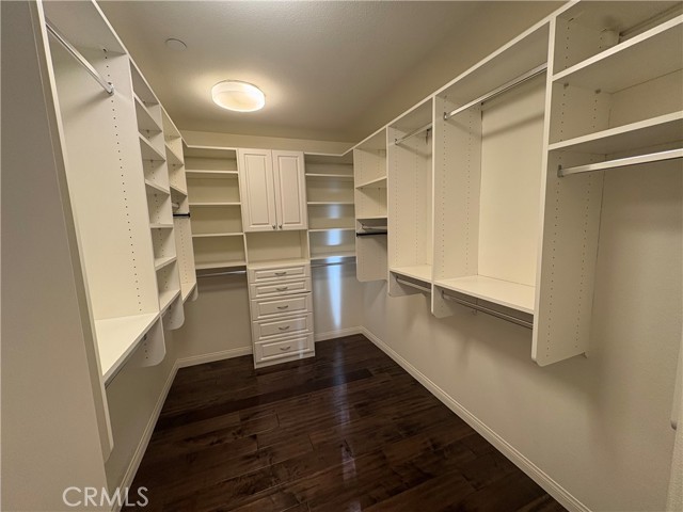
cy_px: 256
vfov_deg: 85.7
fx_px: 276
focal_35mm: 14
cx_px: 342
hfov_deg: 102.1
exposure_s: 1/60
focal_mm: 2.22
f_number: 2.2
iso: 160
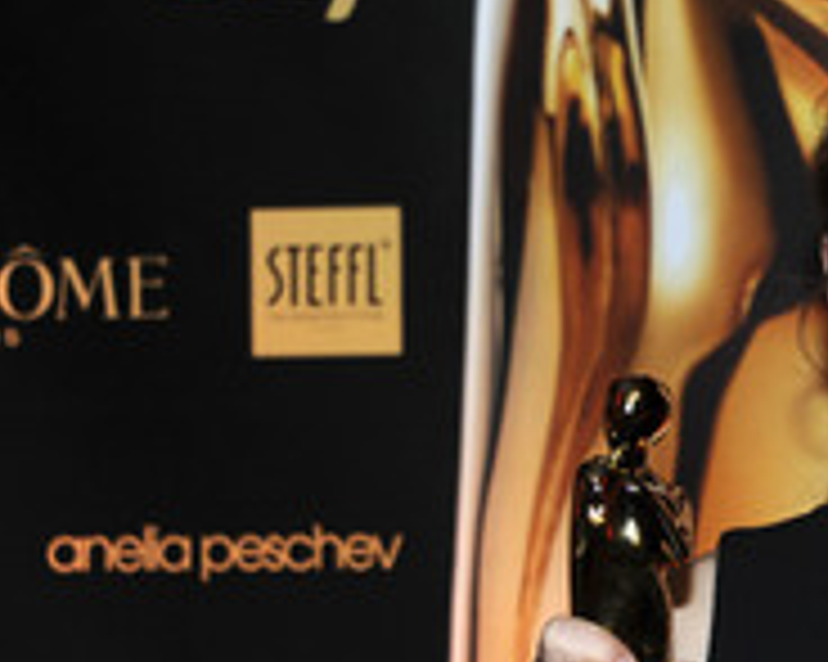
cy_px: 486
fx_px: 3258
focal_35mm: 133
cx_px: 976
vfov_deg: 11.6
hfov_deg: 14.1
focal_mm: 58
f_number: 4.5
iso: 800
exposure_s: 1/250
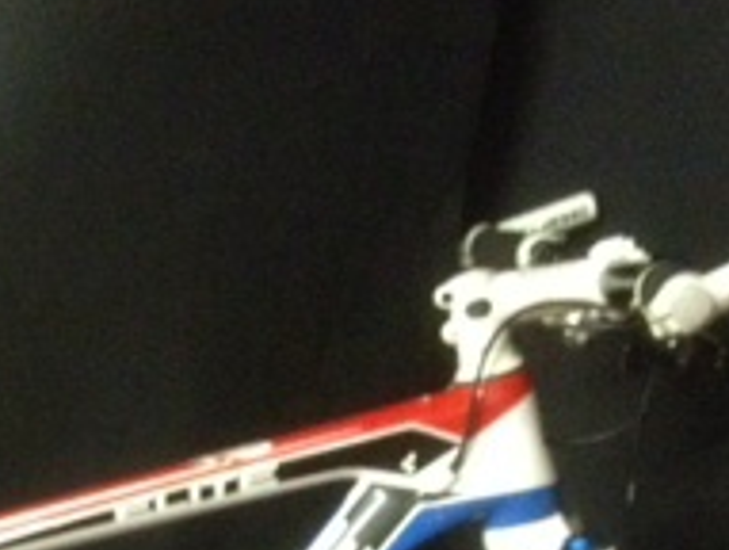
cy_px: 878
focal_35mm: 117
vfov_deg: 12.0
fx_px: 2469
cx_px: 11
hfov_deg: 16.5
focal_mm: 4.28
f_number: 2.4
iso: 800
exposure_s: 1/15
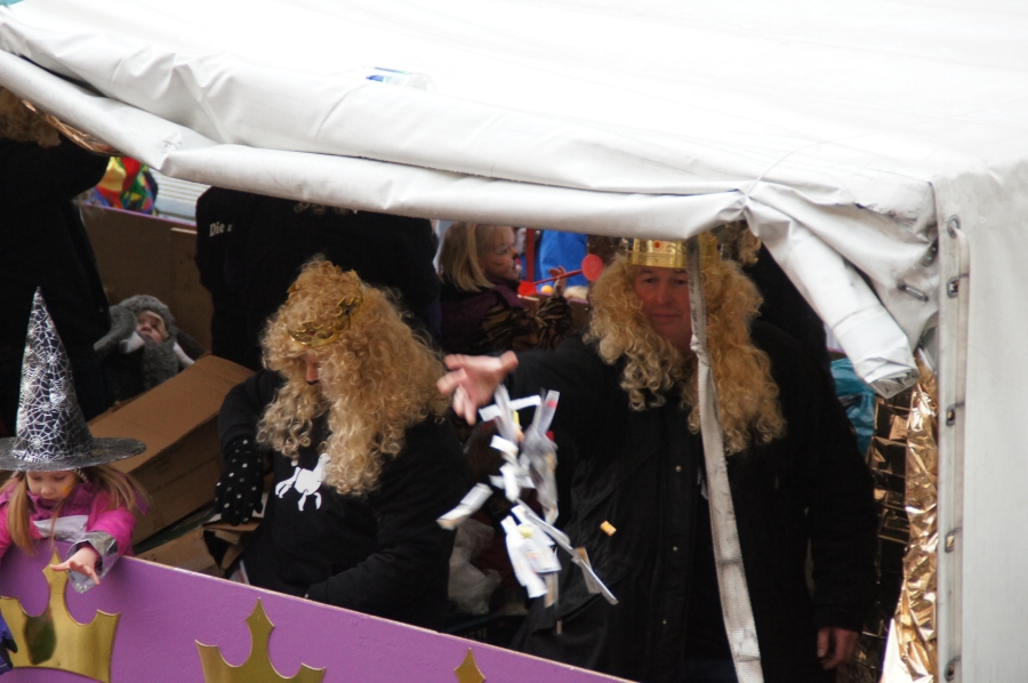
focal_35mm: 202
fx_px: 5776
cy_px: 342
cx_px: 514
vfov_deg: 6.8
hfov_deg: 10.2
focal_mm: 135
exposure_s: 1/160
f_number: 6.3
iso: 1600
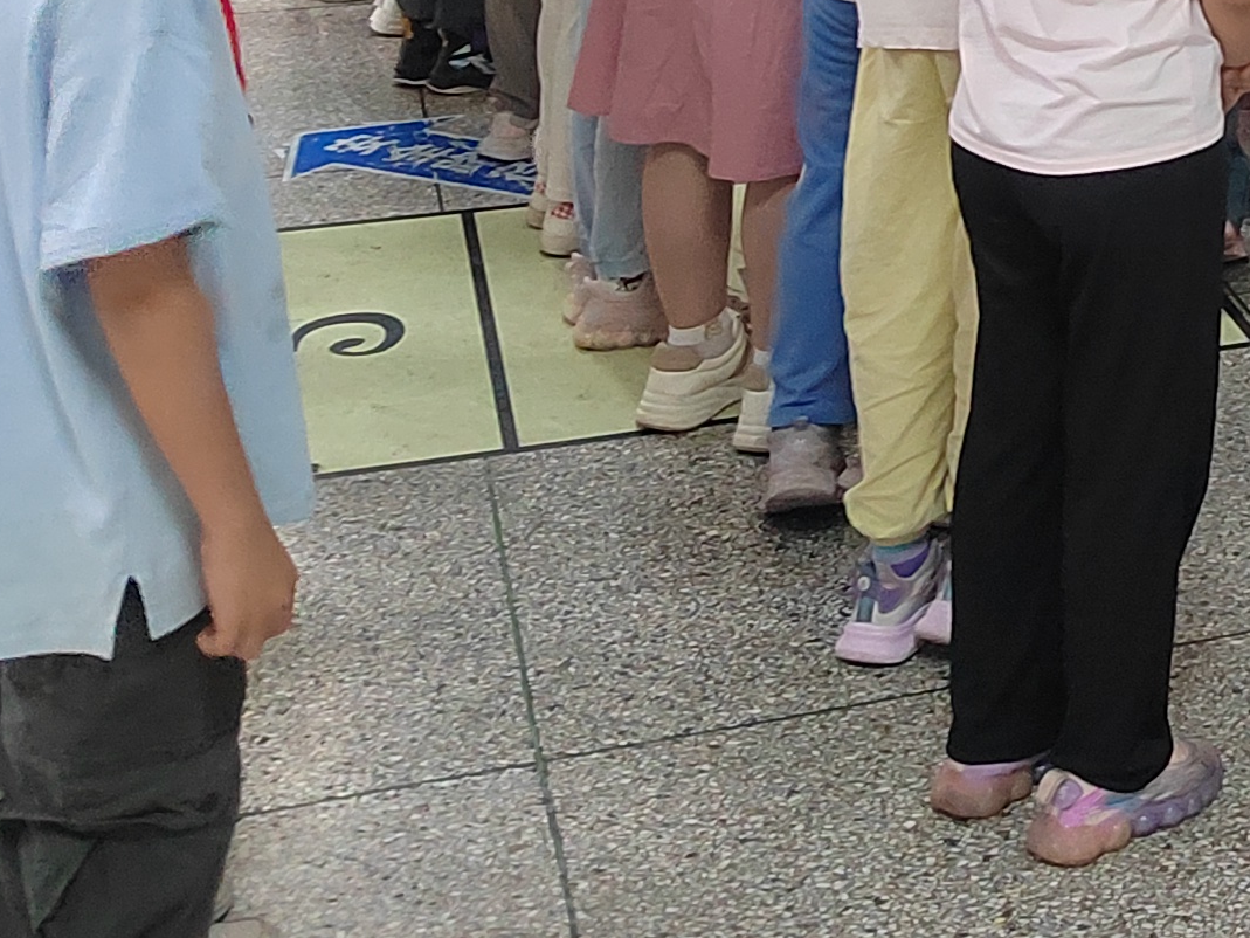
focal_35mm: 84
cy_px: -661
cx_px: 1807
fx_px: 3034
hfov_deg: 20.4
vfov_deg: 15.5
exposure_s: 1/50
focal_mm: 5.52
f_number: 1.9
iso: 3063
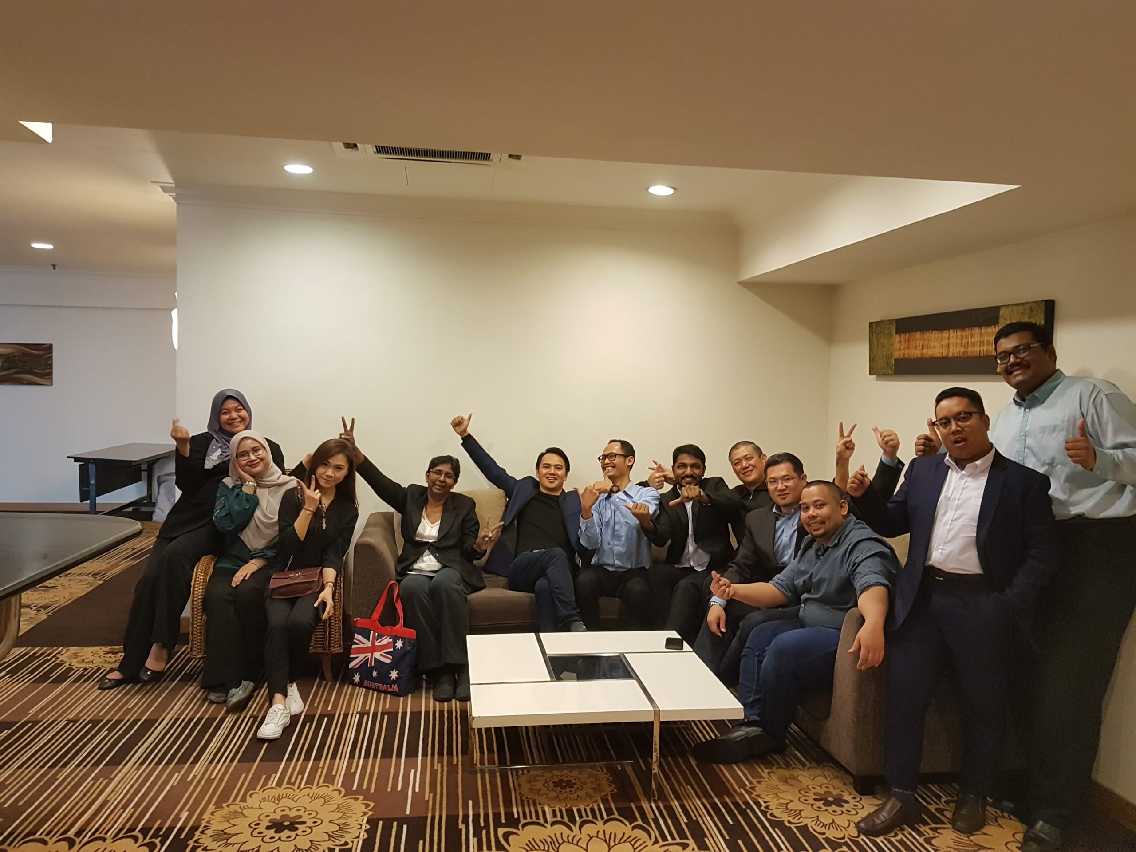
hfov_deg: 67.3
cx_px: 568
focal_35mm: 26
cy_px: 426
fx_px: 853
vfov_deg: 53.1
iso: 320
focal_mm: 4.2
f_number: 1.7
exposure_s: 1/50
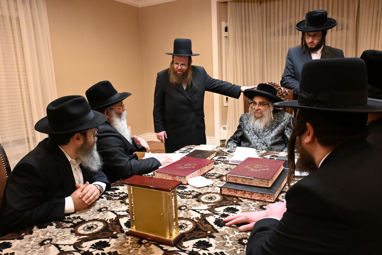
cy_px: 128
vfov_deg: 45.7
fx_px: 302
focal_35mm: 28
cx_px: 191
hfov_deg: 64.6
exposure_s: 1/125
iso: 4000
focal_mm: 19
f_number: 3.8
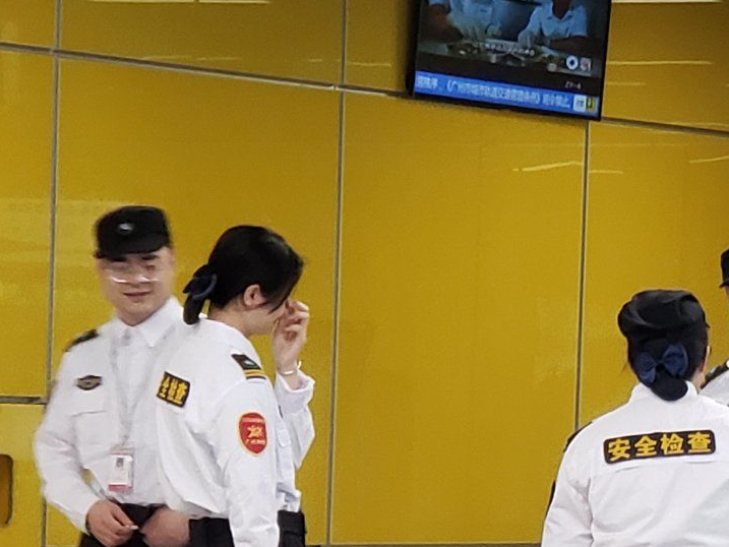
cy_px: 575
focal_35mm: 198
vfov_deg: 7.5
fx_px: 4171
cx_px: 1037
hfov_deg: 9.7
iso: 200
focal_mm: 6
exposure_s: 1/20
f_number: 2.4
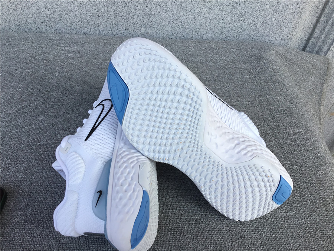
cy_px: 126
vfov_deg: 45.4
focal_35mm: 31
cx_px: 167
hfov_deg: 58.4
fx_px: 299
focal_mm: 3.3
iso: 25
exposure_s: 1/322
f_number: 2.4
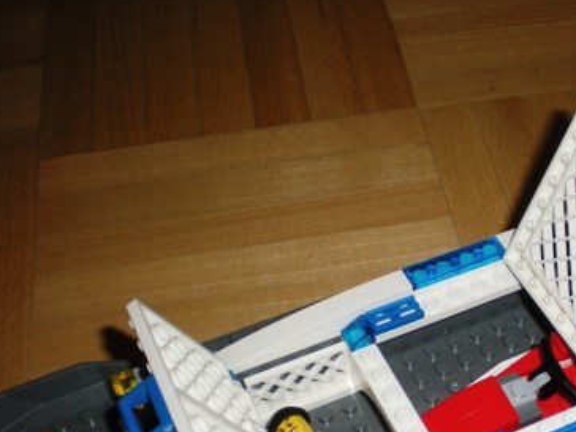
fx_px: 1065
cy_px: 356
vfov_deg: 22.6
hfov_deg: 29.6
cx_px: 461
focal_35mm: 64
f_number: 3.1
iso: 64
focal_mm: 6.3
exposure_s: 1/60
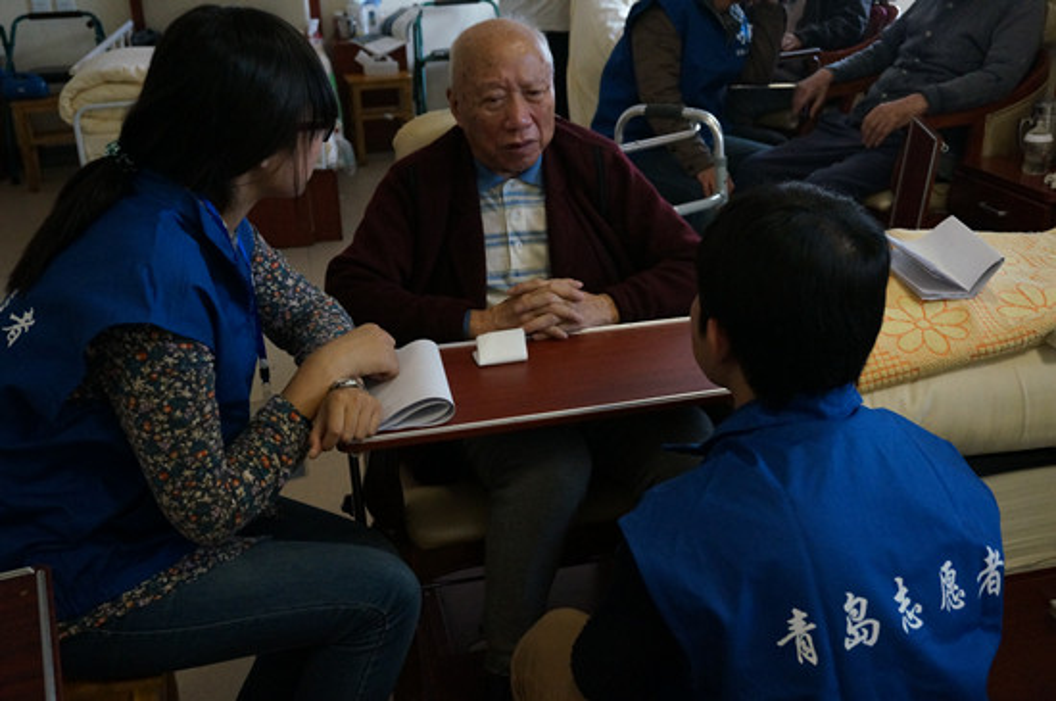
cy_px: 350
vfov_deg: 35.4
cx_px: 528
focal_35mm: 38
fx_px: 1098
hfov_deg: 51.3
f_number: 4.5
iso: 2500
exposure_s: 1/60
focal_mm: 25
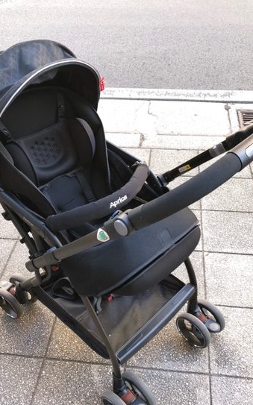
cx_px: 122
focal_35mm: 35
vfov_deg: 55.3
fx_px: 386
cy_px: 218
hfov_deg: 36.2
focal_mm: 3.99
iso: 25
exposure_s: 1/30
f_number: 1.8
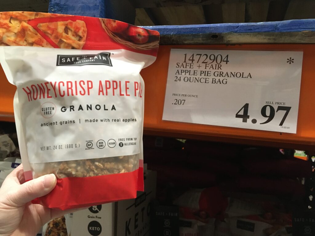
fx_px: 264
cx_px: 158
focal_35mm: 29
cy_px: 118
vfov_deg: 48.2
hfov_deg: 61.7
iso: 200
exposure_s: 1/30
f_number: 2.2
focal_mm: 4.15
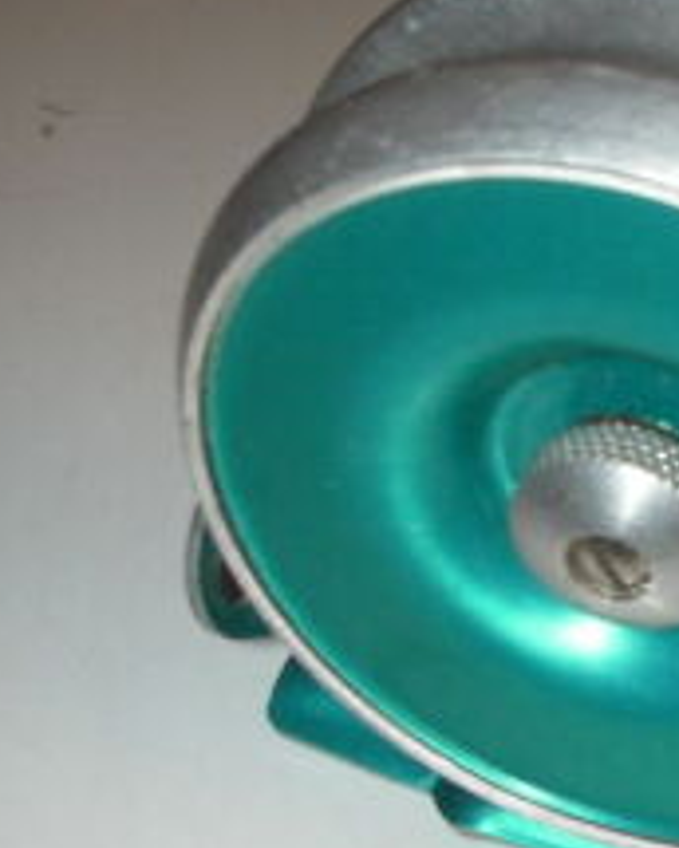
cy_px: 505
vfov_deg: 23.0
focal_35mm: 83
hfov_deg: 18.2
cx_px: 632
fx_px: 2085
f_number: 5.6
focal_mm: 6.3
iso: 200
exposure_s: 1/30
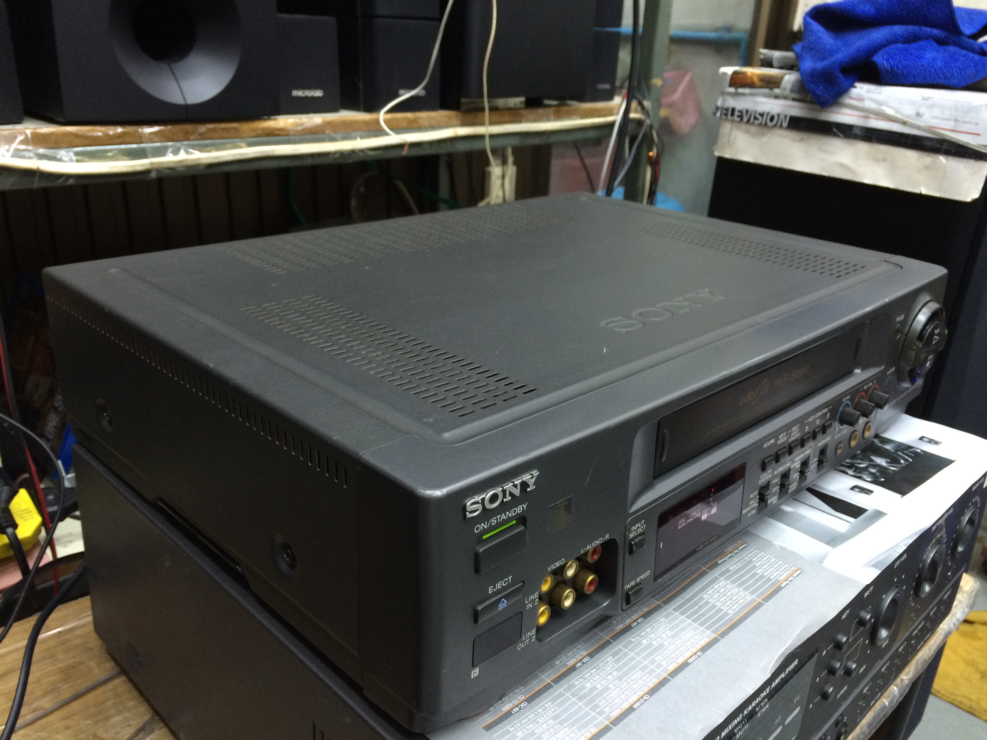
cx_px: 494
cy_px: 370
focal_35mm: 29
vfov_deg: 48.2
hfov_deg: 61.7
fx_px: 827
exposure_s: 1/33
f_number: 2.2
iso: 160
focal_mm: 4.15
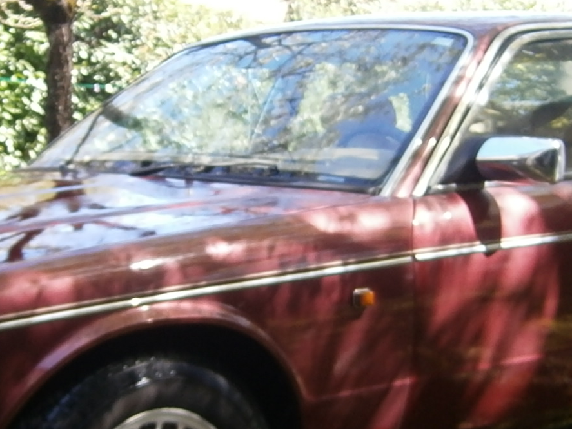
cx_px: 219
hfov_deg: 25.9
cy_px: 347
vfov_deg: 19.4
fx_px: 1240
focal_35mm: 75
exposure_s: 1/100
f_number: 2.8
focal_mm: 4.7
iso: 80
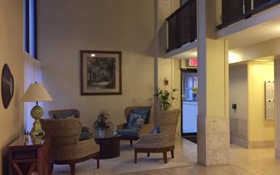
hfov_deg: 46.4
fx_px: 321
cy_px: 86
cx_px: 187
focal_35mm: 42
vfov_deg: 30.6
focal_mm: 4.15
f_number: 2.2
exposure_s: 1/24
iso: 250
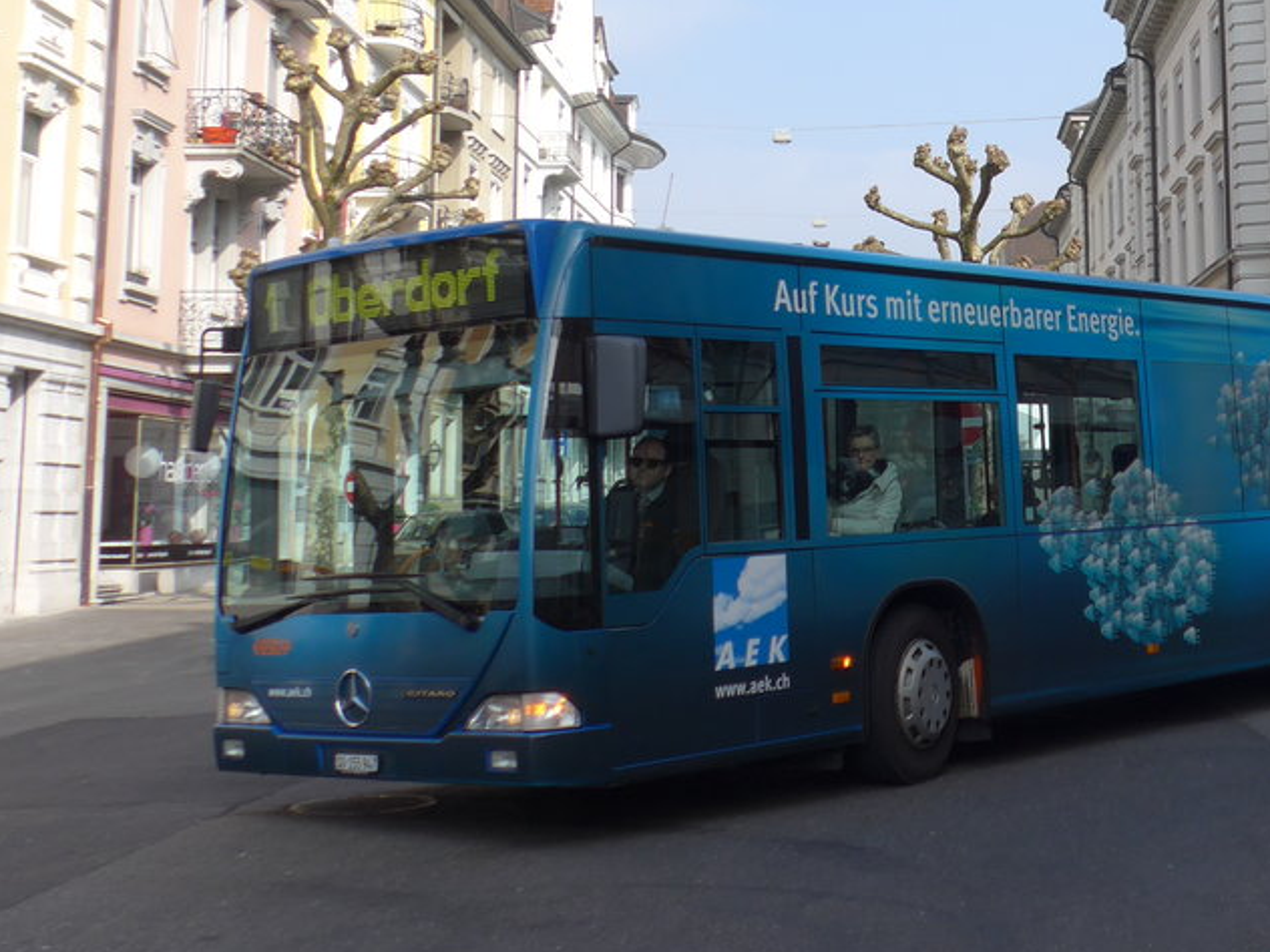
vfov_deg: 25.1
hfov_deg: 32.6
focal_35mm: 57
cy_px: 145
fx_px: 2091
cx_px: 1071
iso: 80
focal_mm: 6.5
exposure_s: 1/2000
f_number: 2.1
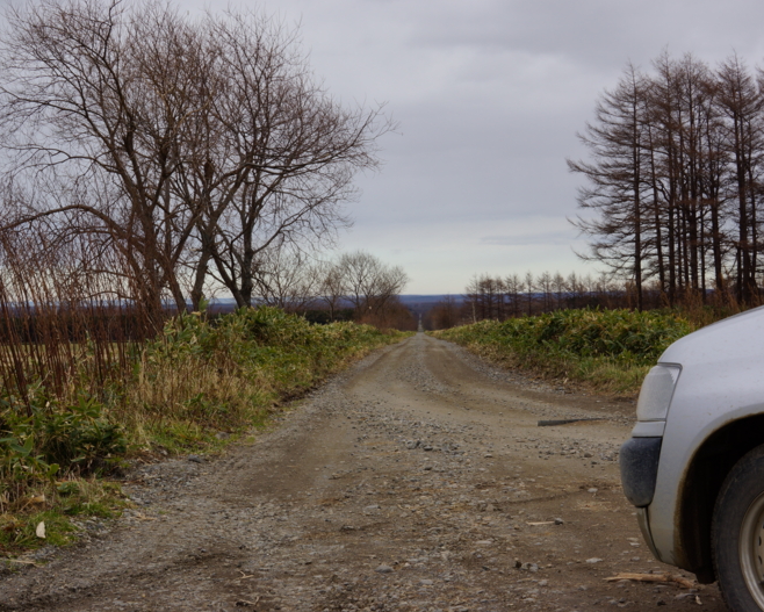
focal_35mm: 65
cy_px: 304
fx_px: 1470
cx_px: 419
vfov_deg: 23.5
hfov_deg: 29.1
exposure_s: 1/100
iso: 100
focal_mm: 38
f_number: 11
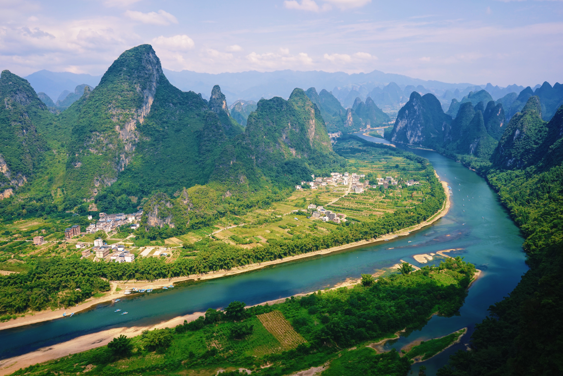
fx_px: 438
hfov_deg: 65.5
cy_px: 188
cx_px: 282
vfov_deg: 46.4
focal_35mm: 28
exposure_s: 1/320
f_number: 5.6
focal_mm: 28
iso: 50
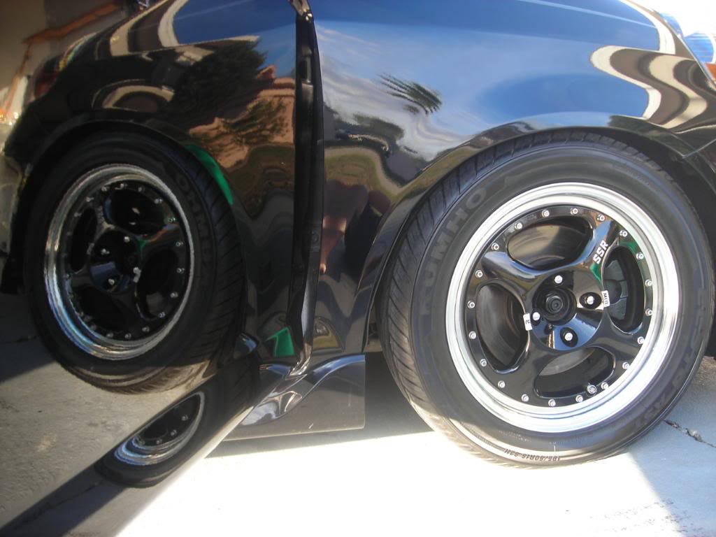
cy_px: 268
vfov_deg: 37.7
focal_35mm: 38
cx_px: 358
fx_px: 786
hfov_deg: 49.0
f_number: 3.2
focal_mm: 6.3
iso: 50
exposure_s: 1/31.2
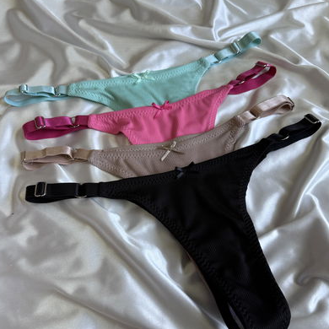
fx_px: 312
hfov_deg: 55.6
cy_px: 187
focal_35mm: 29
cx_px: 162
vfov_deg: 55.4
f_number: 1.78
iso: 80
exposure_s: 1/121
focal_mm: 6.76
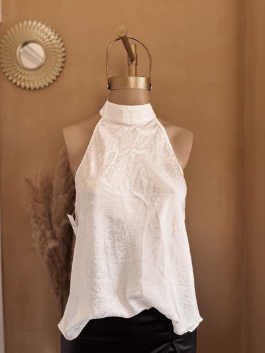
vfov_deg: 67.3
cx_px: 132
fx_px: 265
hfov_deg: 53.1
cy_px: 176
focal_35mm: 26
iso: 64
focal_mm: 5.96
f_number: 1.6
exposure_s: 1/121
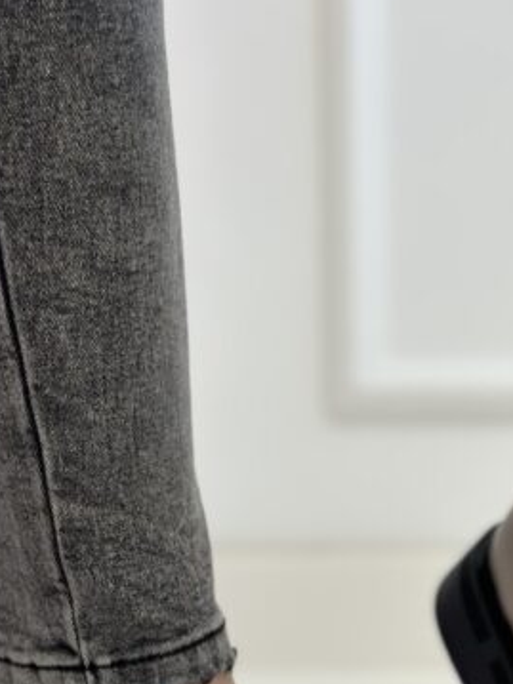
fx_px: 2116
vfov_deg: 18.0
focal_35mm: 107
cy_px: 640
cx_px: 425
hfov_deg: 13.7
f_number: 1.78
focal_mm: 6.86
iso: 125
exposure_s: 1/100
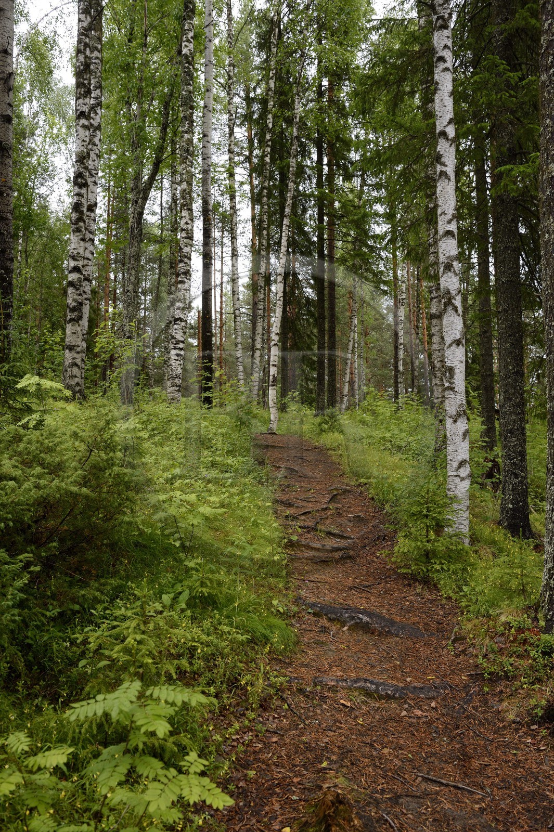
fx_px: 739
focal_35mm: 32
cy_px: 416
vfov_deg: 58.7
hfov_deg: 41.1
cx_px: 277
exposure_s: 1/160
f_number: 7.1
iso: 800
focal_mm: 32
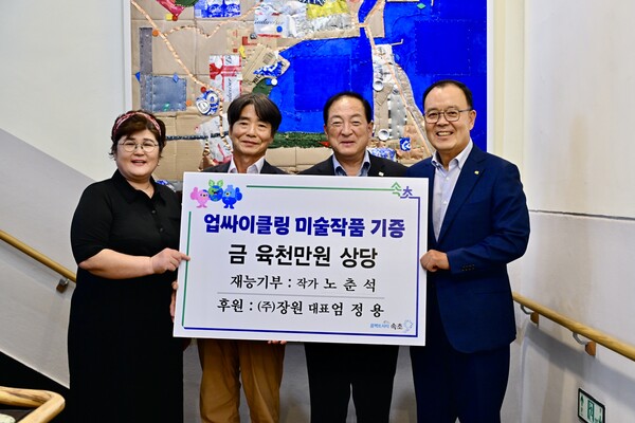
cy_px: 212
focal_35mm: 46
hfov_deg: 42.7
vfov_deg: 29.2
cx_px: 318
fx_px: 811
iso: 800
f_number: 4
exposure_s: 1/160
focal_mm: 46
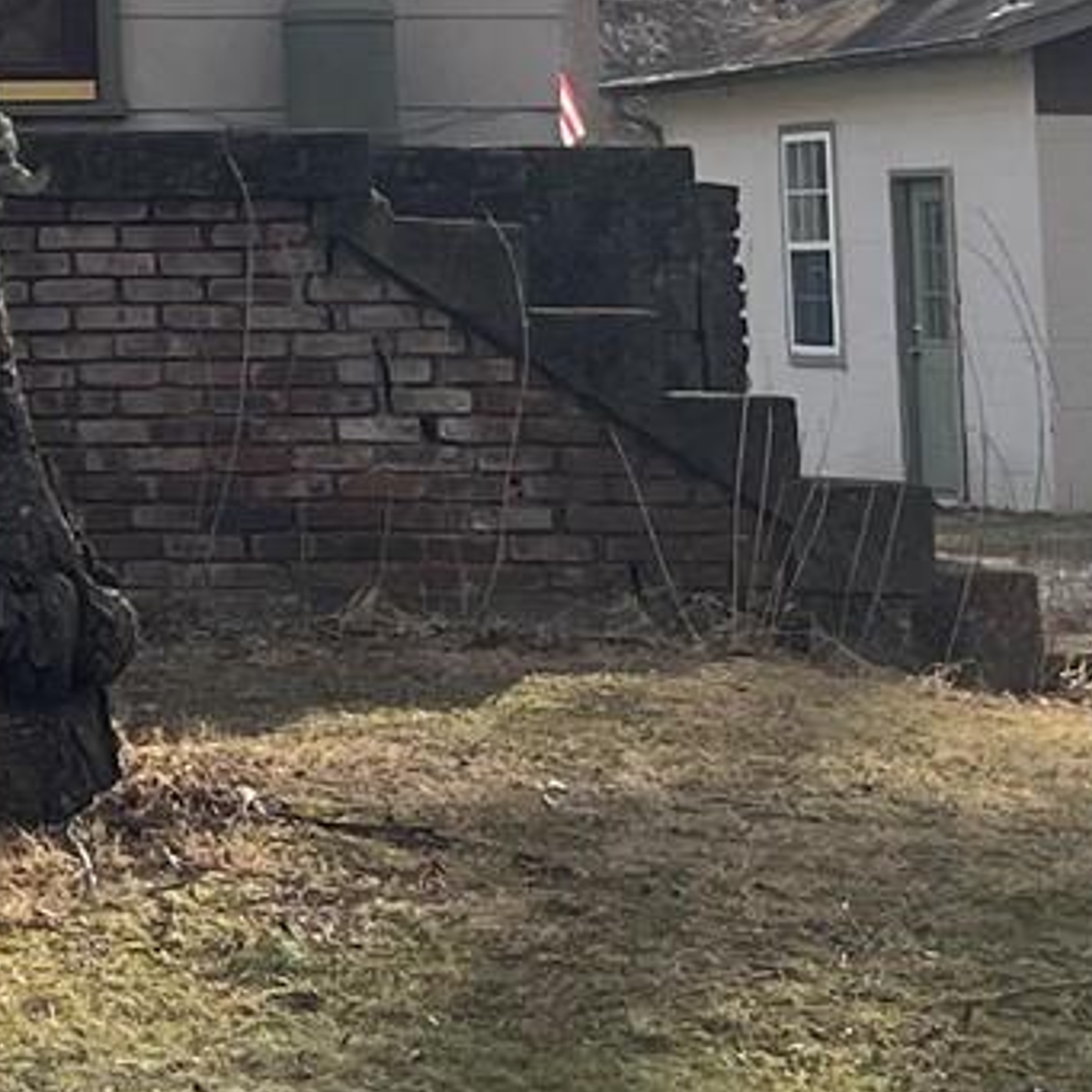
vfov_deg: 12.2
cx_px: -810
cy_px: -362
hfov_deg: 11.8
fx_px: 4925
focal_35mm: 138
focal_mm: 5.1
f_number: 1.6
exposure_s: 1/3311
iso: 50
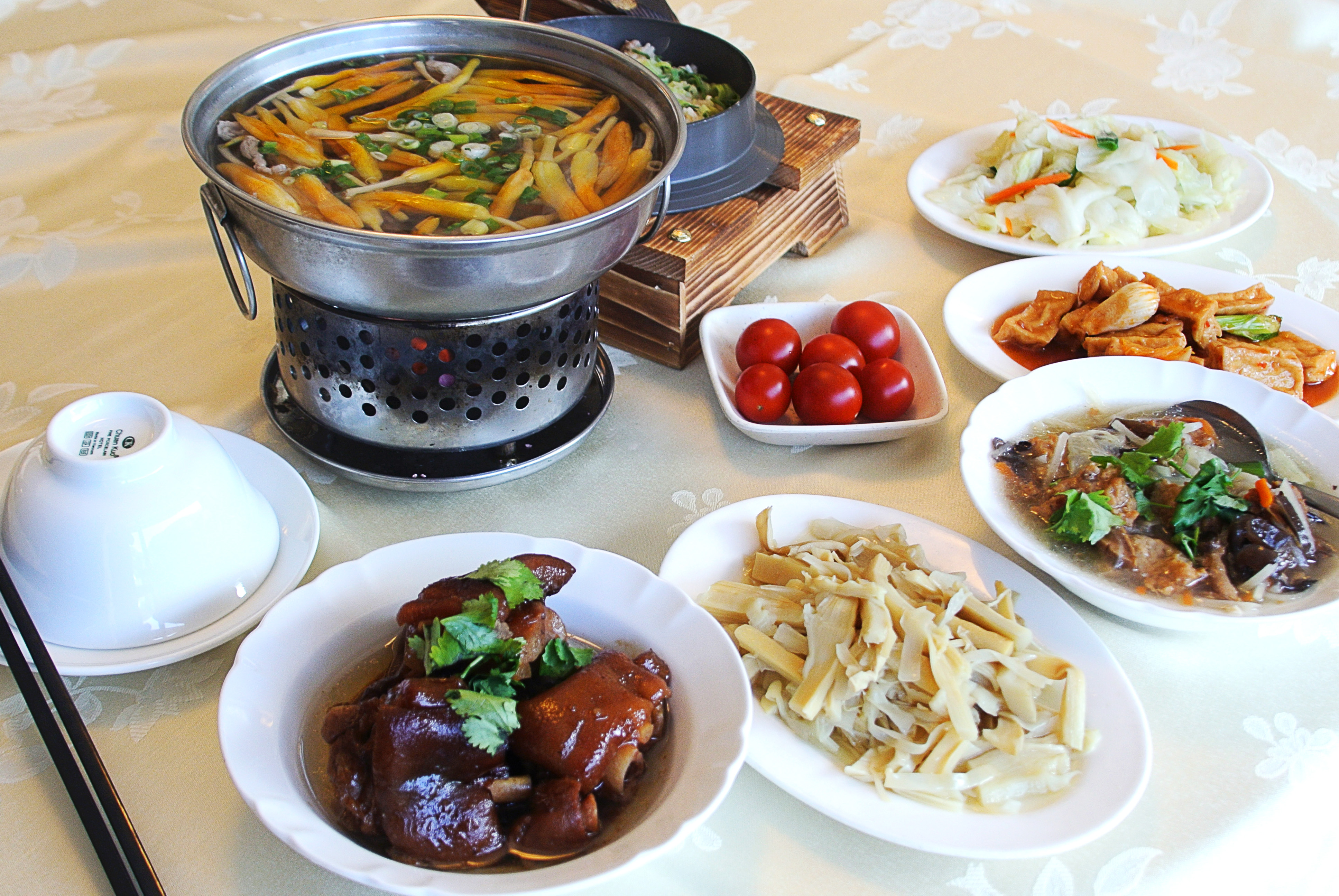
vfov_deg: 28.2
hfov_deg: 41.1
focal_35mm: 48
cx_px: 670
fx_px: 1787
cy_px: 448
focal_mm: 18
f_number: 3.5
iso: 200
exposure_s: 1/125
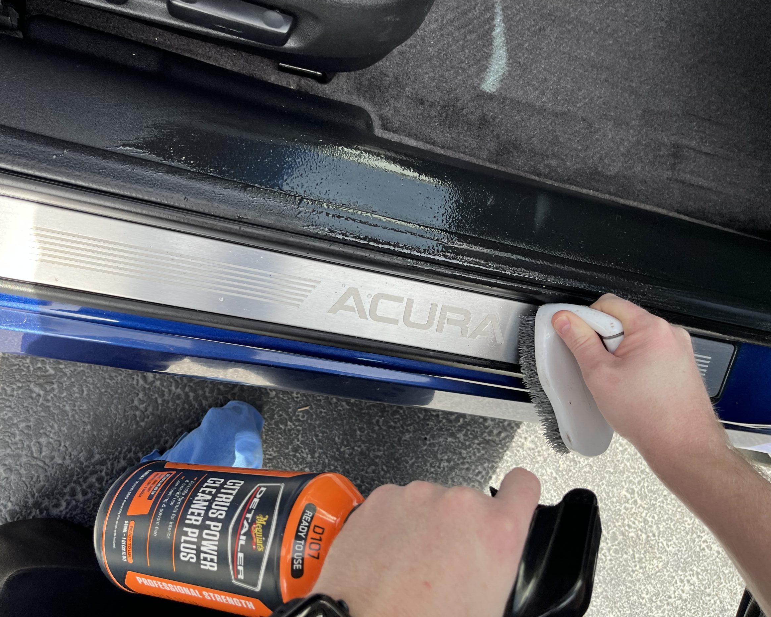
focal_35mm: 28
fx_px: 639
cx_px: 355
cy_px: 310
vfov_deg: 51.5
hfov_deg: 62.1
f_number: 1.6
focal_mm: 5.1
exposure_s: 1/493
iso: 50
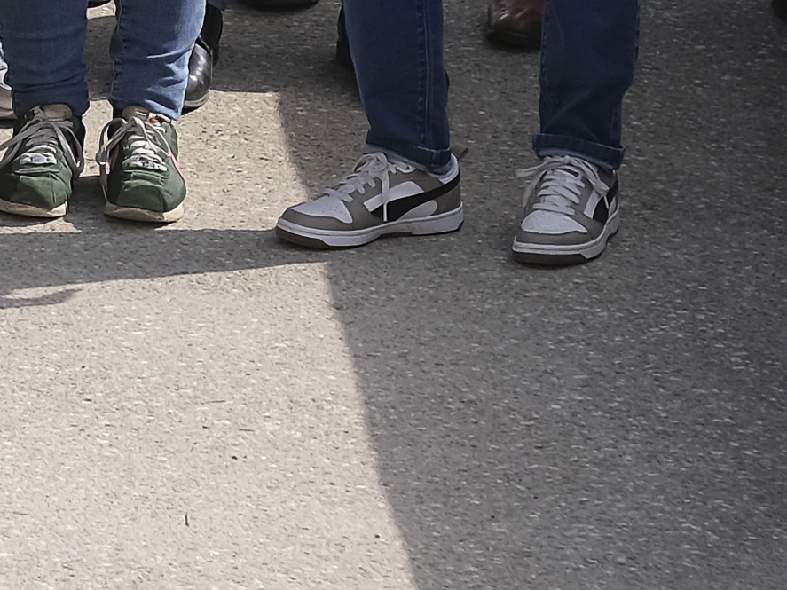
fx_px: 25528
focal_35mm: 1123
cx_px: -870
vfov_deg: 1.3
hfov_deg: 1.8
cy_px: -1178
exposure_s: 1/500
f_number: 5
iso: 160
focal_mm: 110.6
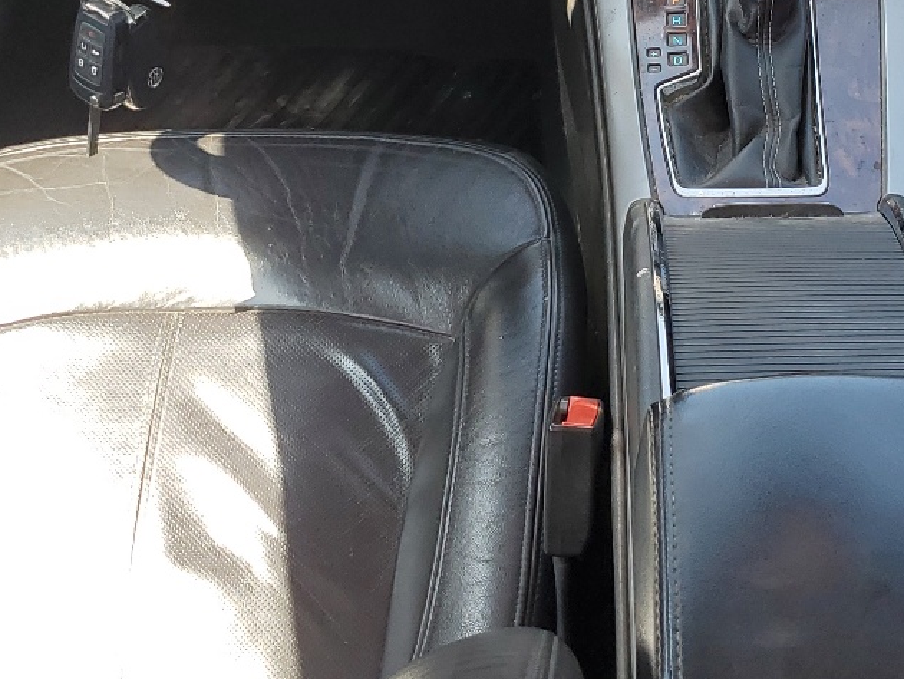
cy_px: 50
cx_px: 728
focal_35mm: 66
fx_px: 1724
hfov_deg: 28.7
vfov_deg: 21.7
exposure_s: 1/312
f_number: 1.5
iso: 50
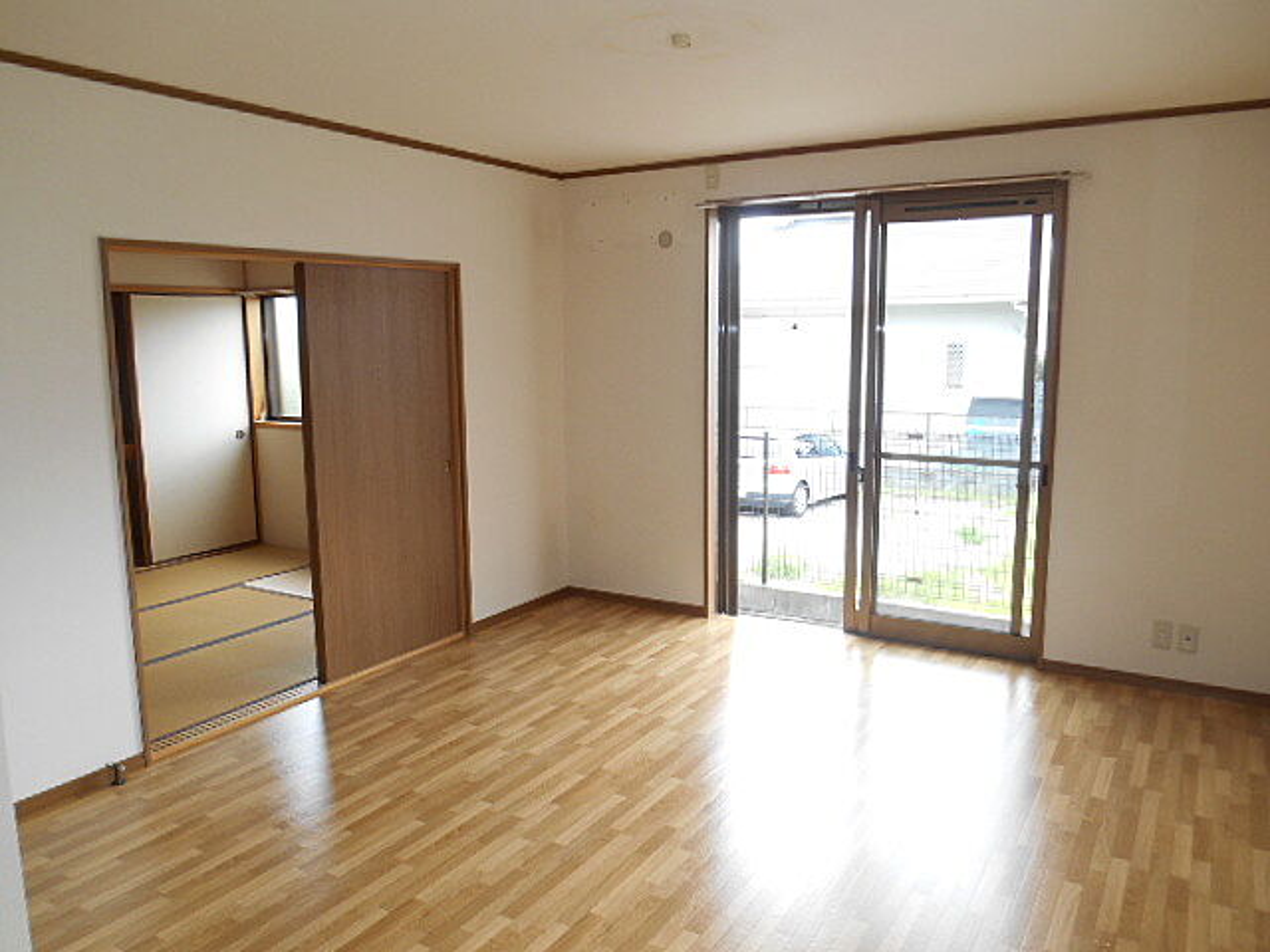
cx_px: 635
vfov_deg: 53.1
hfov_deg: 67.3
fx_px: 954
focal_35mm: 26
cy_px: 476
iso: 80
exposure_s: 1/40
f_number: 3.4
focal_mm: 4.7
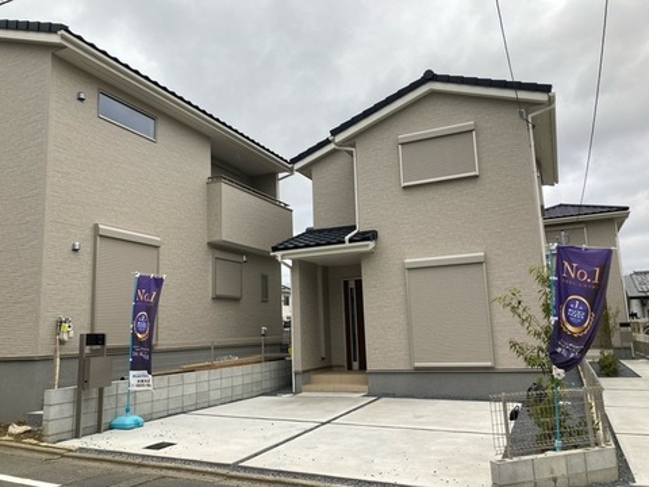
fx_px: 525
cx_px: 324
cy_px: 244
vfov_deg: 49.7
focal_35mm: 28
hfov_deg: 63.4
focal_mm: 3.99
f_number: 1.8
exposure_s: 1/303
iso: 20
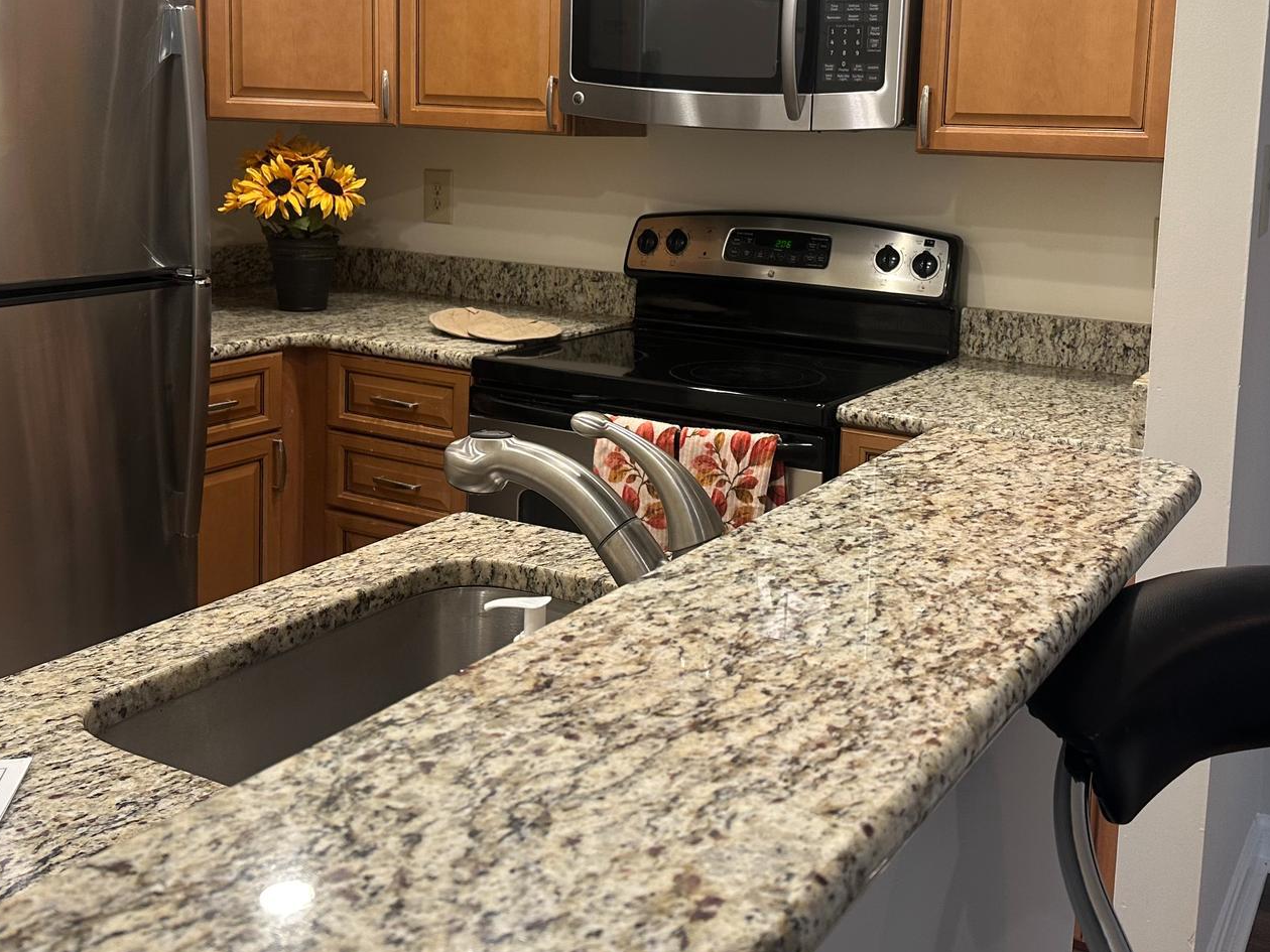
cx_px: 695
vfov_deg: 36.3
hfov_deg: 47.8
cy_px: 289
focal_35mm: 39
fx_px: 1431
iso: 125
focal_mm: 6.86
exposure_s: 1/60
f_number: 1.78
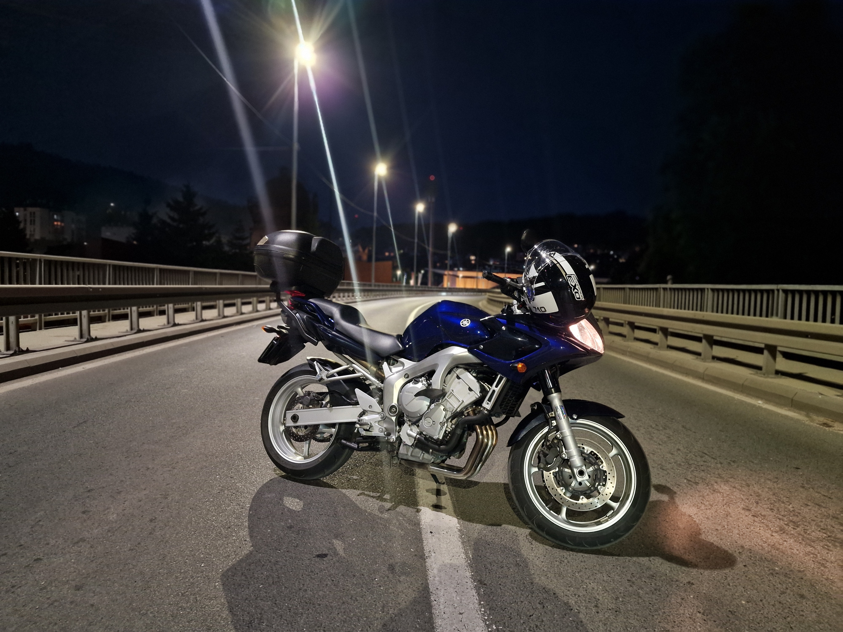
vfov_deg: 58.9
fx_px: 560
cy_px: 316
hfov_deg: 73.9
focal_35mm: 23
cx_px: 422
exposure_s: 1/17
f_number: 1.8
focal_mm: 6.4
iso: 500
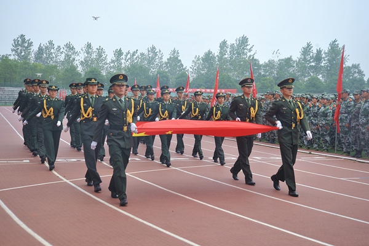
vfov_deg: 21.9
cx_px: 184
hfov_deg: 32.4
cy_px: 123
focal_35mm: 62
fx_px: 635
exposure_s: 1/640
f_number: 5.6
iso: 1600
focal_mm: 62
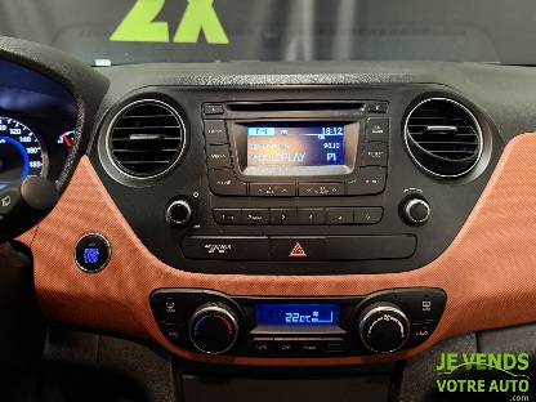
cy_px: 201
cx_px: 268
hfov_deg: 71.6
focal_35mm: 24
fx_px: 372
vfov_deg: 56.8
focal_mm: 6.76
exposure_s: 1/33
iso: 800
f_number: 1.78
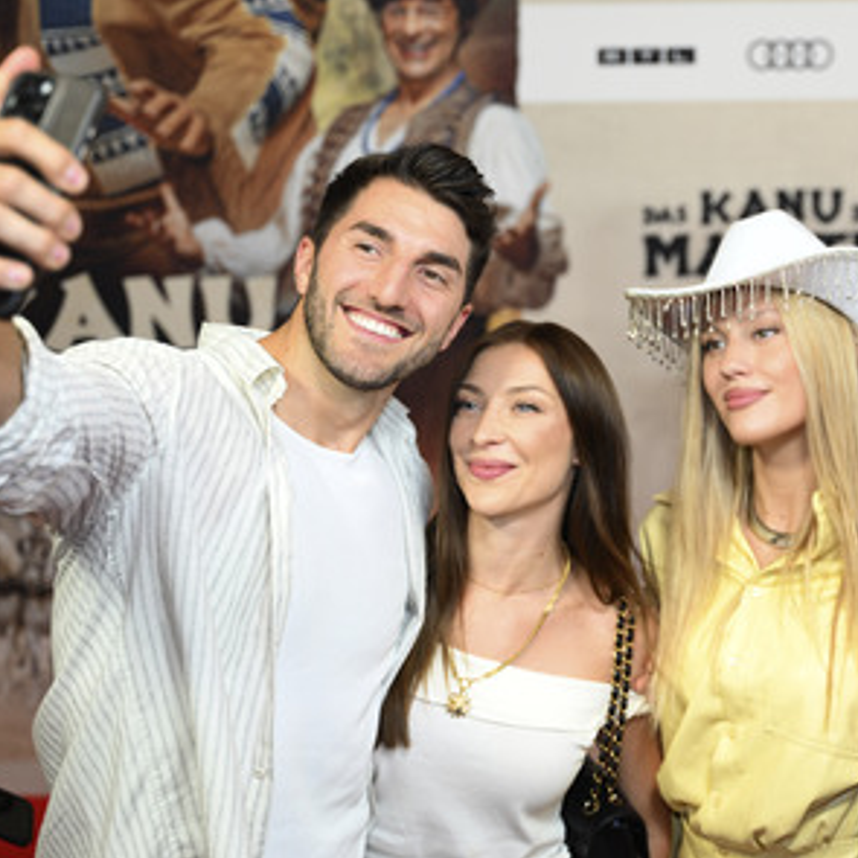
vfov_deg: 26.5
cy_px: 433
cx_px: 572
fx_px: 1823
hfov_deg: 26.3
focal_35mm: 65
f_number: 2.8
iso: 250
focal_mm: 50
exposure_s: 1/160
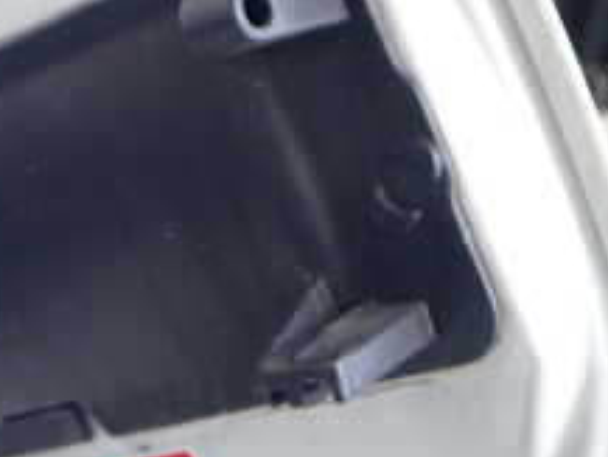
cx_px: 126
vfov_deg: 17.8
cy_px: 269
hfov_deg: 23.2
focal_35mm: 83
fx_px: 1459
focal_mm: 5.4
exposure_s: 1/125
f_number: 2.3
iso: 200
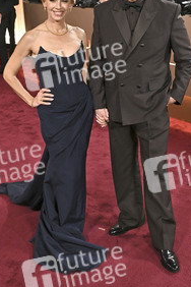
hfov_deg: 26.5
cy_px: 118
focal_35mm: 51
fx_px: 406
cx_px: 104
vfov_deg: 38.8
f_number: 5.6
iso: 2500
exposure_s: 1/320
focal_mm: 36
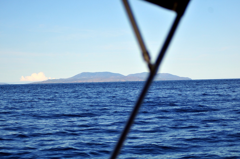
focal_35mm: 117
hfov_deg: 17.5
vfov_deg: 11.7
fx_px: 779
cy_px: 80
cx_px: 120
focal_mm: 78
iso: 250
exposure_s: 1/3200
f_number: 4
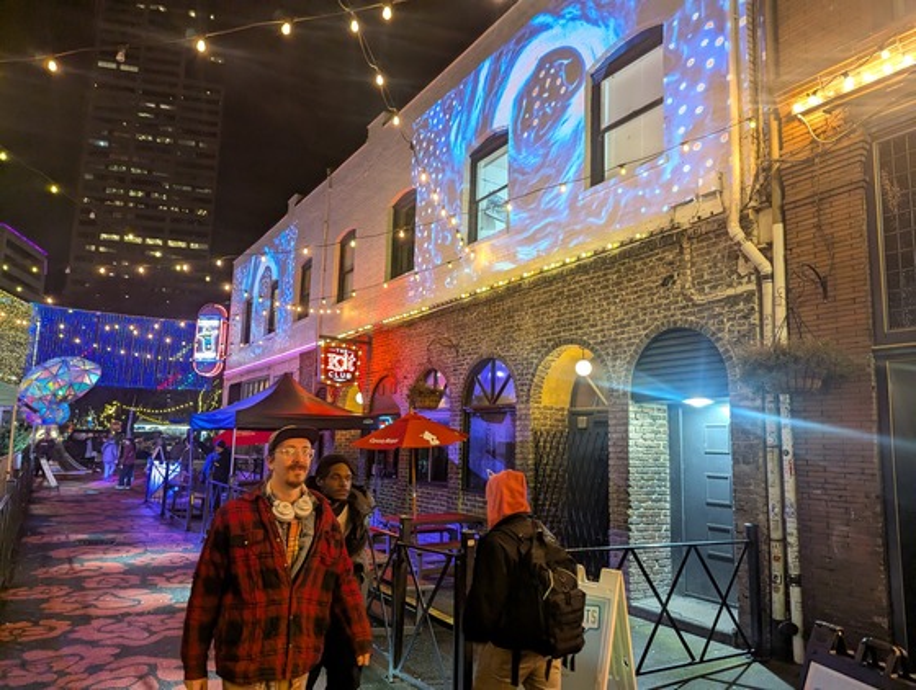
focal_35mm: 24
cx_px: 458
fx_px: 636
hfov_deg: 71.5
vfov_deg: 57.0
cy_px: 345
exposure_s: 1/120
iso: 580
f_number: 1.85
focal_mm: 6.81
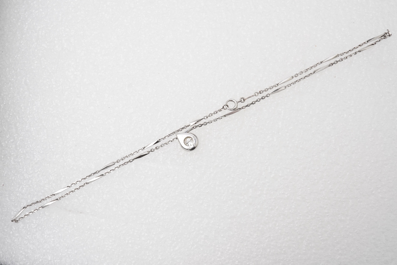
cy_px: 132
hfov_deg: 43.6
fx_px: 496
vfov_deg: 29.9
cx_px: 198
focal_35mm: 45
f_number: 18
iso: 400
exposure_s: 1/125
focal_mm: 30
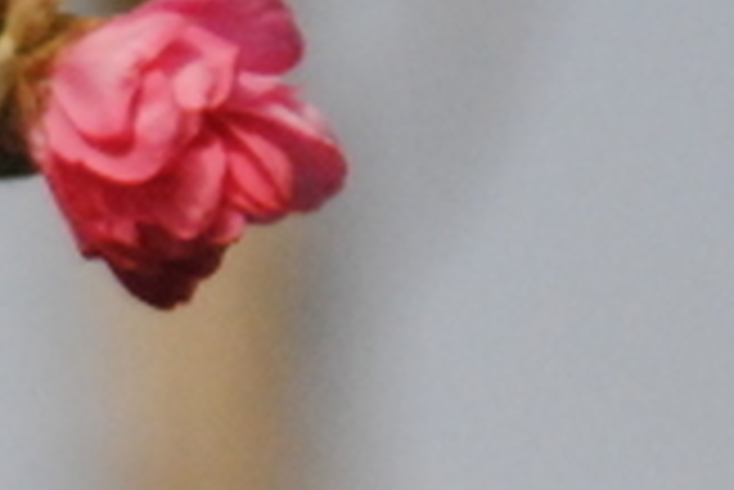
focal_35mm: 992
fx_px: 20246
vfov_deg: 1.4
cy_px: 883
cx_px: -901
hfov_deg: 2.1
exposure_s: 1/4000
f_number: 8
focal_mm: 105
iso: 1600
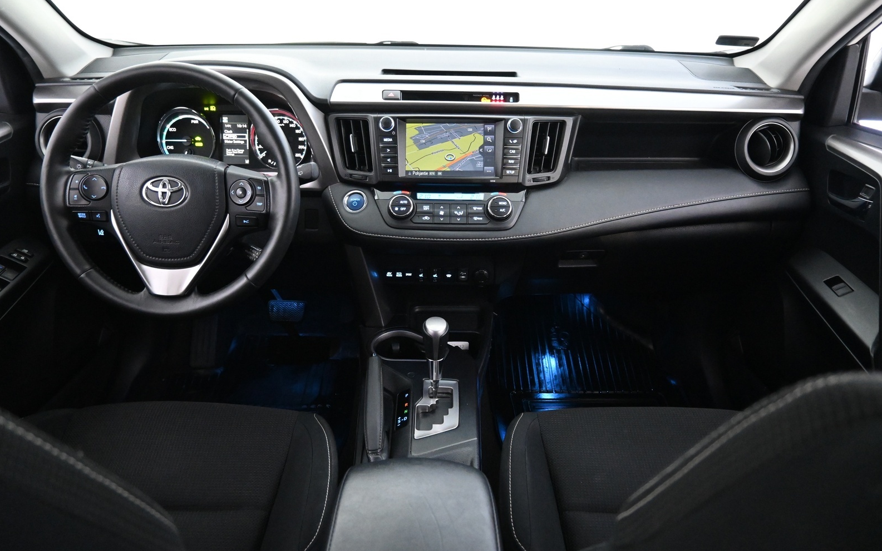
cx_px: 440
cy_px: 271
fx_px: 601
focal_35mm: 25
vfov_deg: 49.3
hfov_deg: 72.5
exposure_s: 1/25
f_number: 3.5
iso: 5000
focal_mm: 16
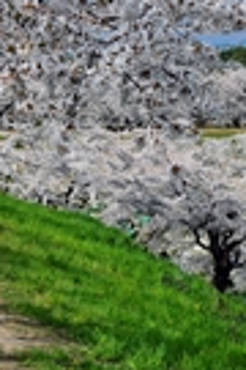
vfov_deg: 10.6
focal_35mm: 193
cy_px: 47
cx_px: 1
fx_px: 1978
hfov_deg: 7.1
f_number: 10
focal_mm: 65
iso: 200
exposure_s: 1/400
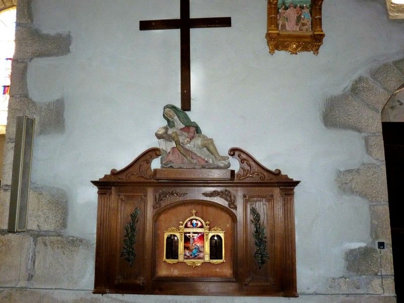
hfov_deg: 58.4
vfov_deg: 45.4
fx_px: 362
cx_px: 202
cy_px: 152
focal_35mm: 31
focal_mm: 5.4
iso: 250
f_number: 3
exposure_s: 1/30
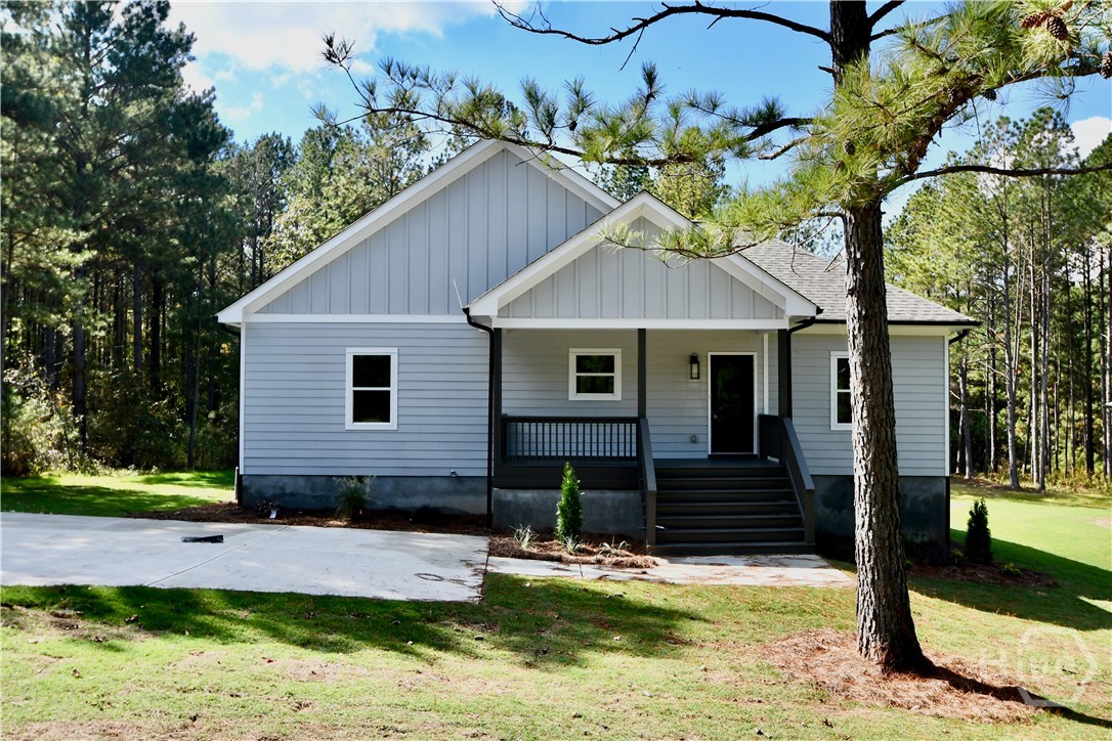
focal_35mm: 28
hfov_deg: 65.5
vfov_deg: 46.4
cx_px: 556
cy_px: 370
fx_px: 865
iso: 200
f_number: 8
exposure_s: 1/250
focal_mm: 19
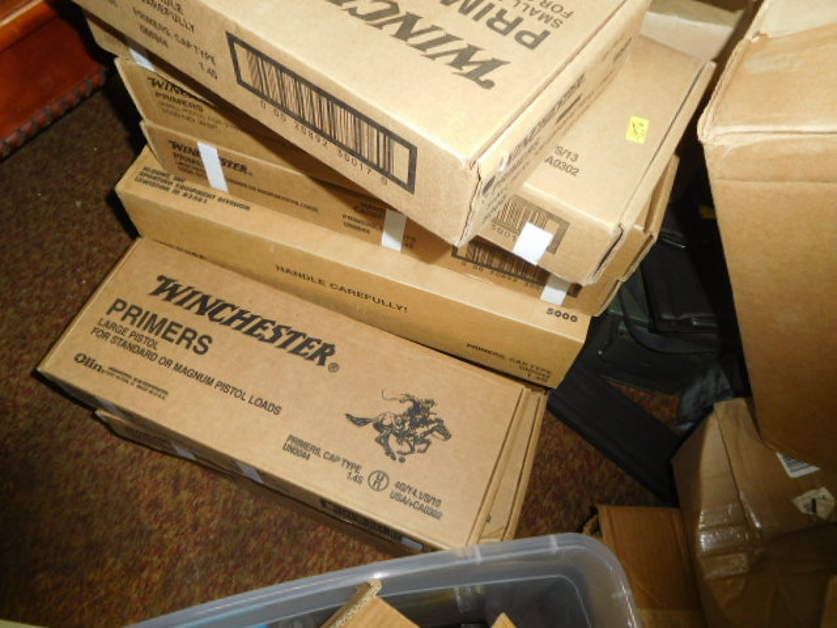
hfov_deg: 69.4
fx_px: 604
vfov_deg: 54.9
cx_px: 418
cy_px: 314
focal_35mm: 25
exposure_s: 1/30
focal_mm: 4.5
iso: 200
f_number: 3.4
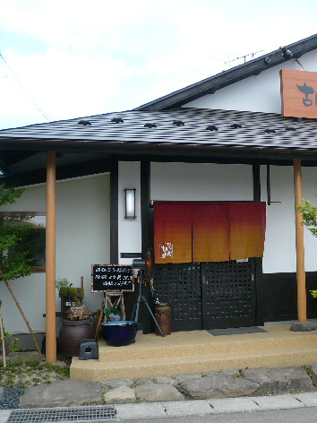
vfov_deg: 49.0
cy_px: 209
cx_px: 222
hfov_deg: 37.1
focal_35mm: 38
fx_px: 464
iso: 100
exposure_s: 1/500
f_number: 2.8
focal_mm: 4.6
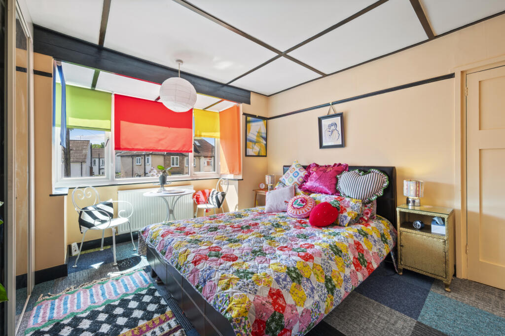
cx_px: 252
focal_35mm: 14
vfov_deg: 81.1
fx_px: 196
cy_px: 168
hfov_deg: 104.3
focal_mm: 14
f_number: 16
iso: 200
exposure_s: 1/1.25
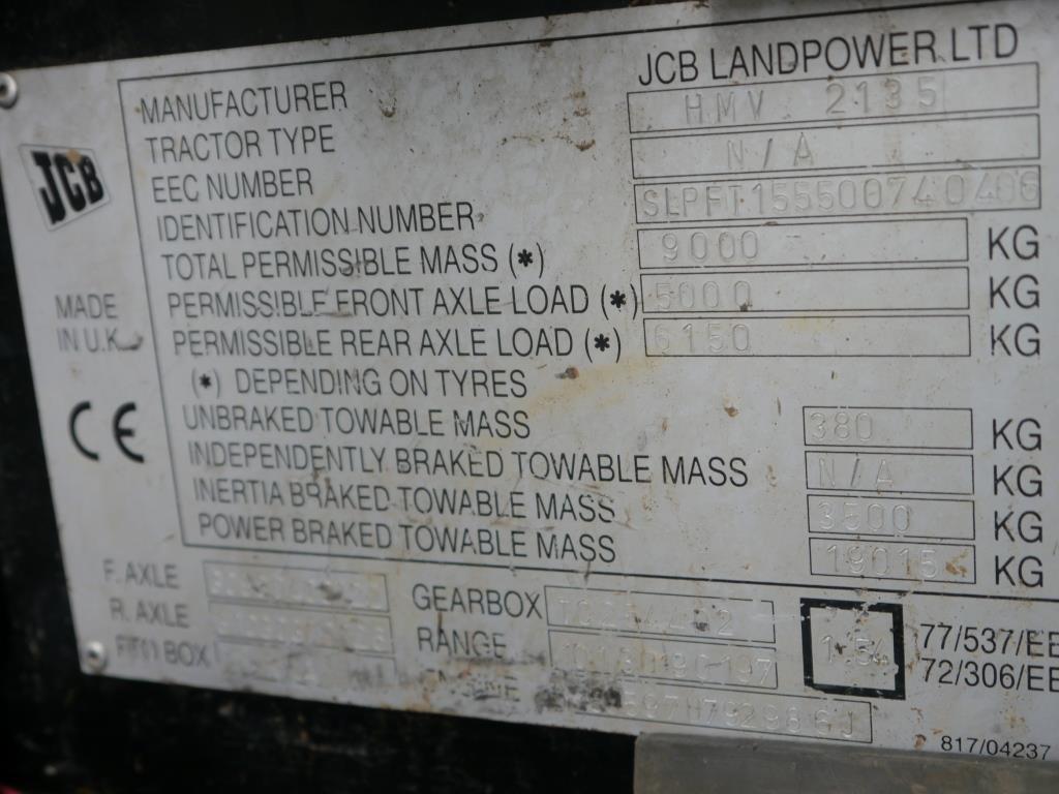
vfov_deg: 29.1
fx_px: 1530
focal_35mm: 50
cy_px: 397
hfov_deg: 38.2
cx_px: 530
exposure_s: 1/60
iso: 200
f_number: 4.6
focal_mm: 25
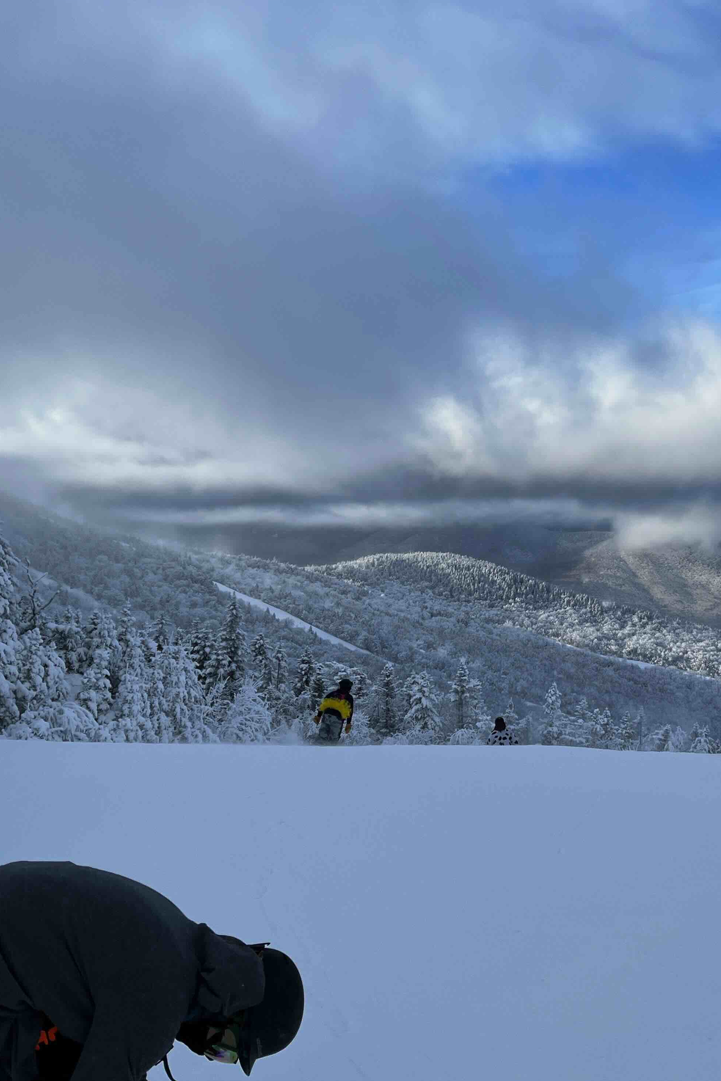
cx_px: 609
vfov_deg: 51.9
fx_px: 1111
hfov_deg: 34.5
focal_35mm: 37
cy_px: 531
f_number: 1.6
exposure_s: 1/3135
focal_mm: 5.1
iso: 50
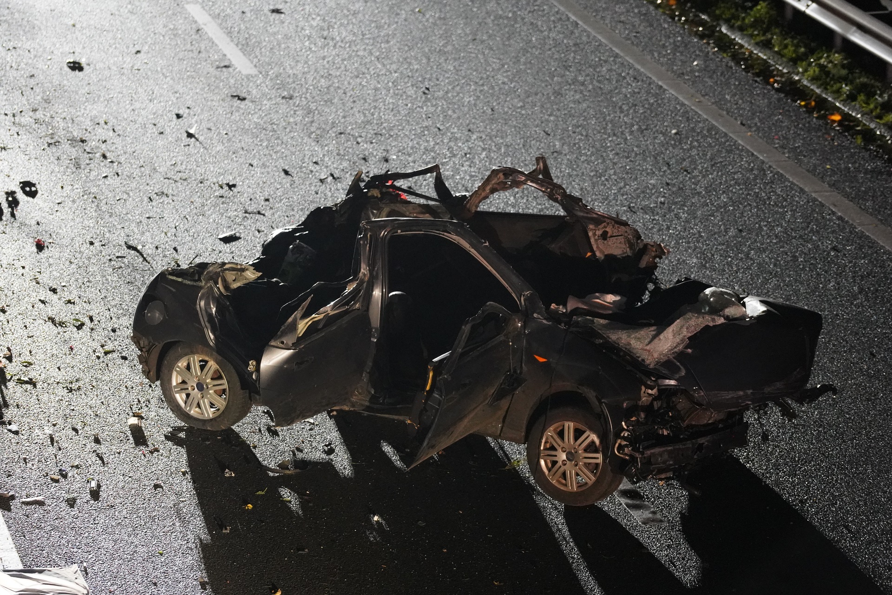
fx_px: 3716
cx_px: 446
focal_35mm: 150
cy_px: 298
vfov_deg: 9.1
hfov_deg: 13.7
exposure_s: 1/10
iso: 12800
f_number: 4
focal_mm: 150
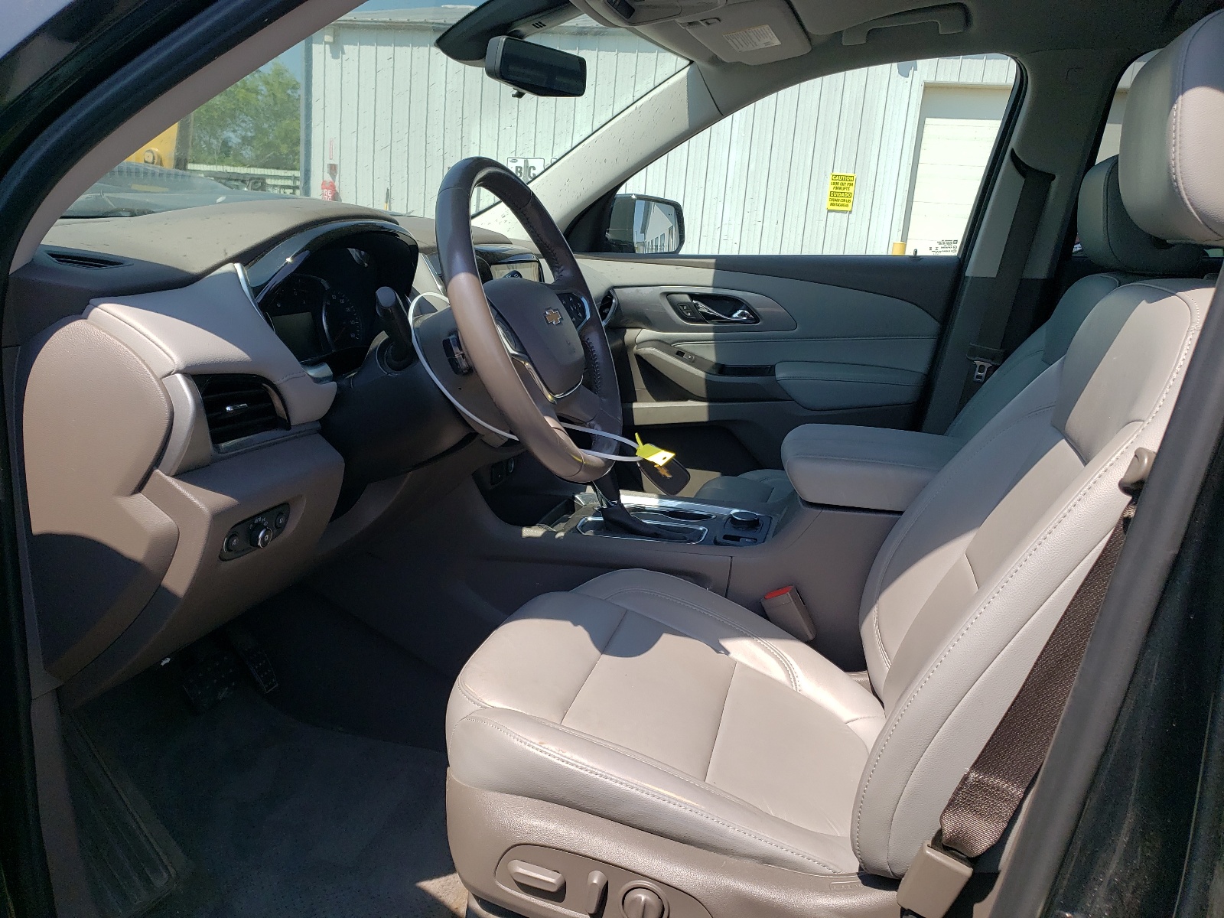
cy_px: 459
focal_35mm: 26
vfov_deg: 53.1
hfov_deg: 67.3
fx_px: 919
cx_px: 612
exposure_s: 1/2000
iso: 50
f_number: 1.5
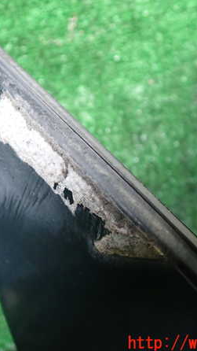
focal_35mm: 44
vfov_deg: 46.4
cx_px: 70
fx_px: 408
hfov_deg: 27.0
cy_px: 176
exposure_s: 1/30
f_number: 2.3
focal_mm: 5.4
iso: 500
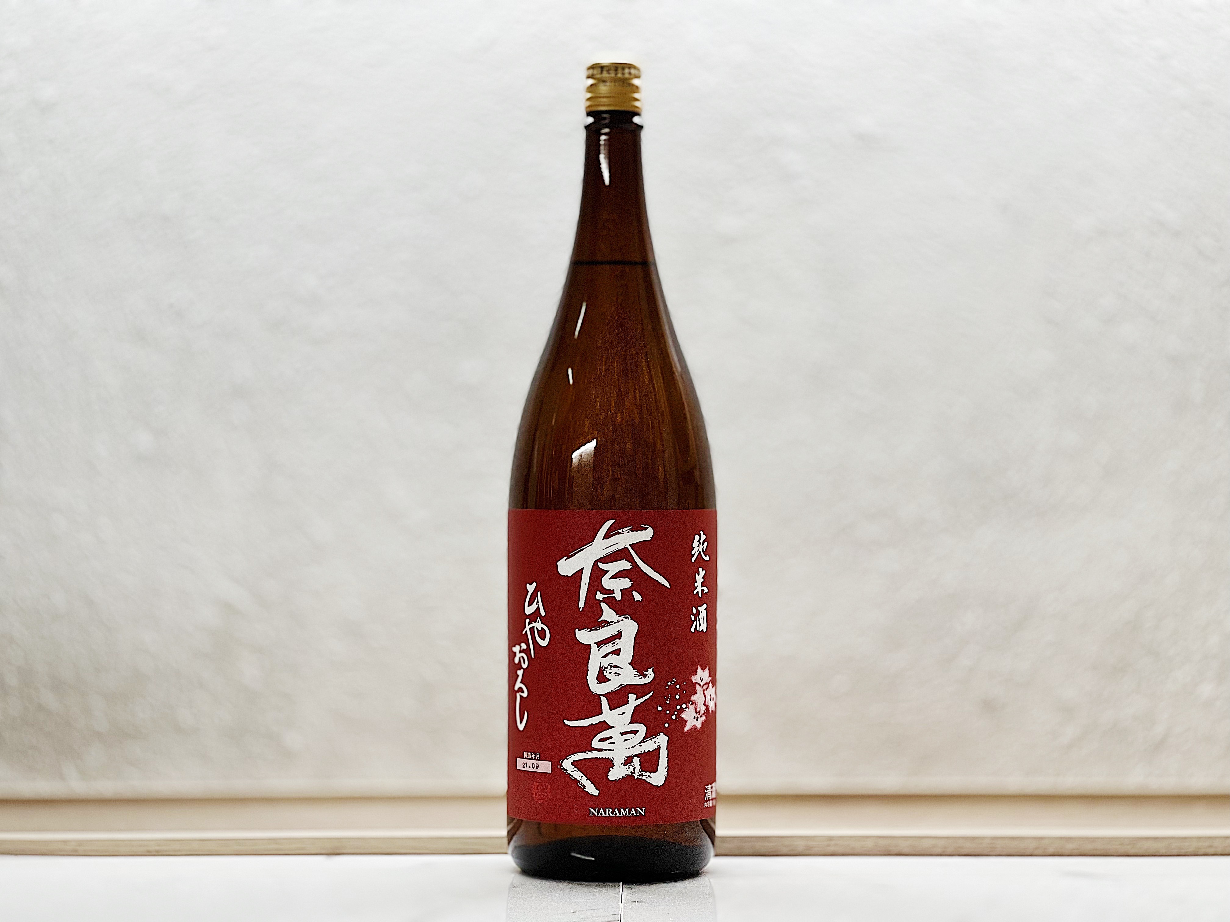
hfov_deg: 25.3
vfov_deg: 19.1
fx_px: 2736
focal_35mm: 77
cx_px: 615
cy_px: 461
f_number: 2.8
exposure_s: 1/100
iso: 125
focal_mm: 9
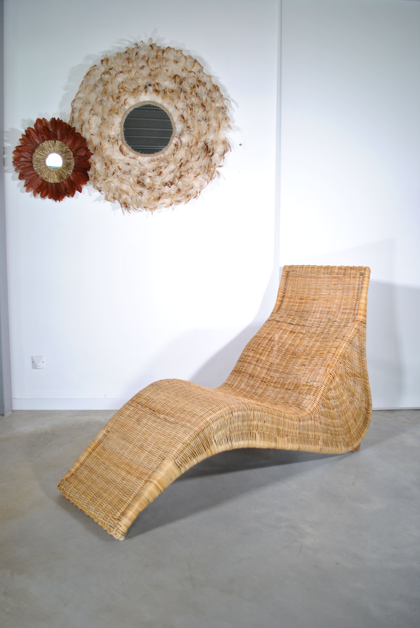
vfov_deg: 67.3
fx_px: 471
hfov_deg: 48.0
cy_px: 314
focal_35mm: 27
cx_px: 210
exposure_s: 1/20
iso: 200
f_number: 4
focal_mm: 18
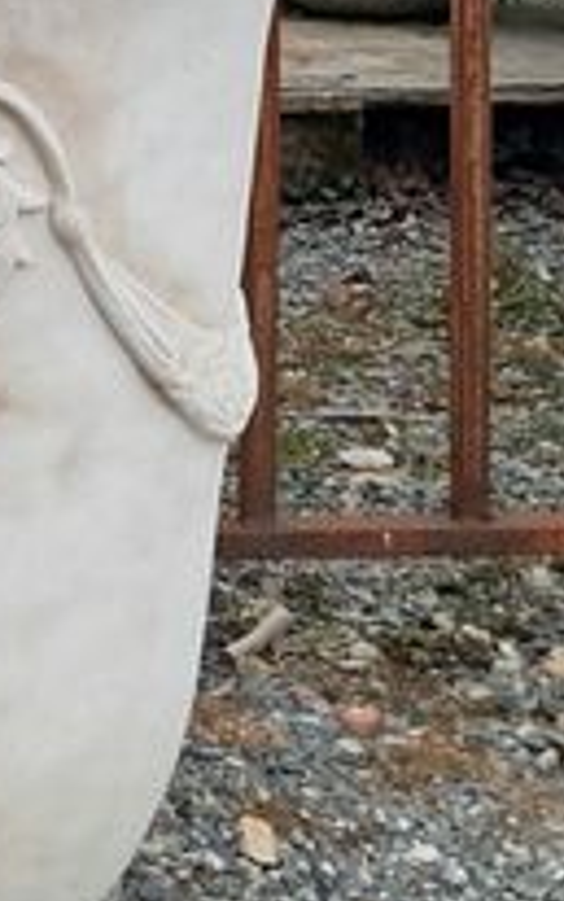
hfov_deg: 8.3
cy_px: -289
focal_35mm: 139
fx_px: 3414
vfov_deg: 14.4
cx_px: -1010
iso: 50
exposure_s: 1/50
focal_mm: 4
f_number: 1.8
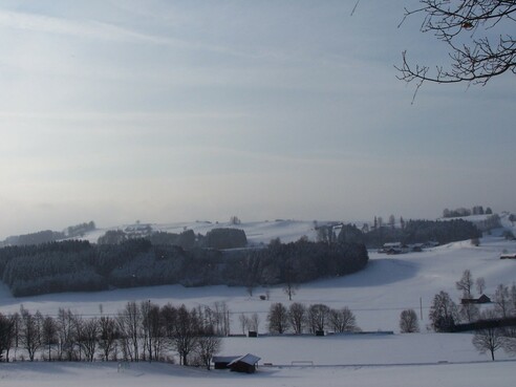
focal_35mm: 51
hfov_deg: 37.5
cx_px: 258
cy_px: 194
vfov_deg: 28.6
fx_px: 760
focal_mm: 8.5
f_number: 5.6
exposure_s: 1/1000
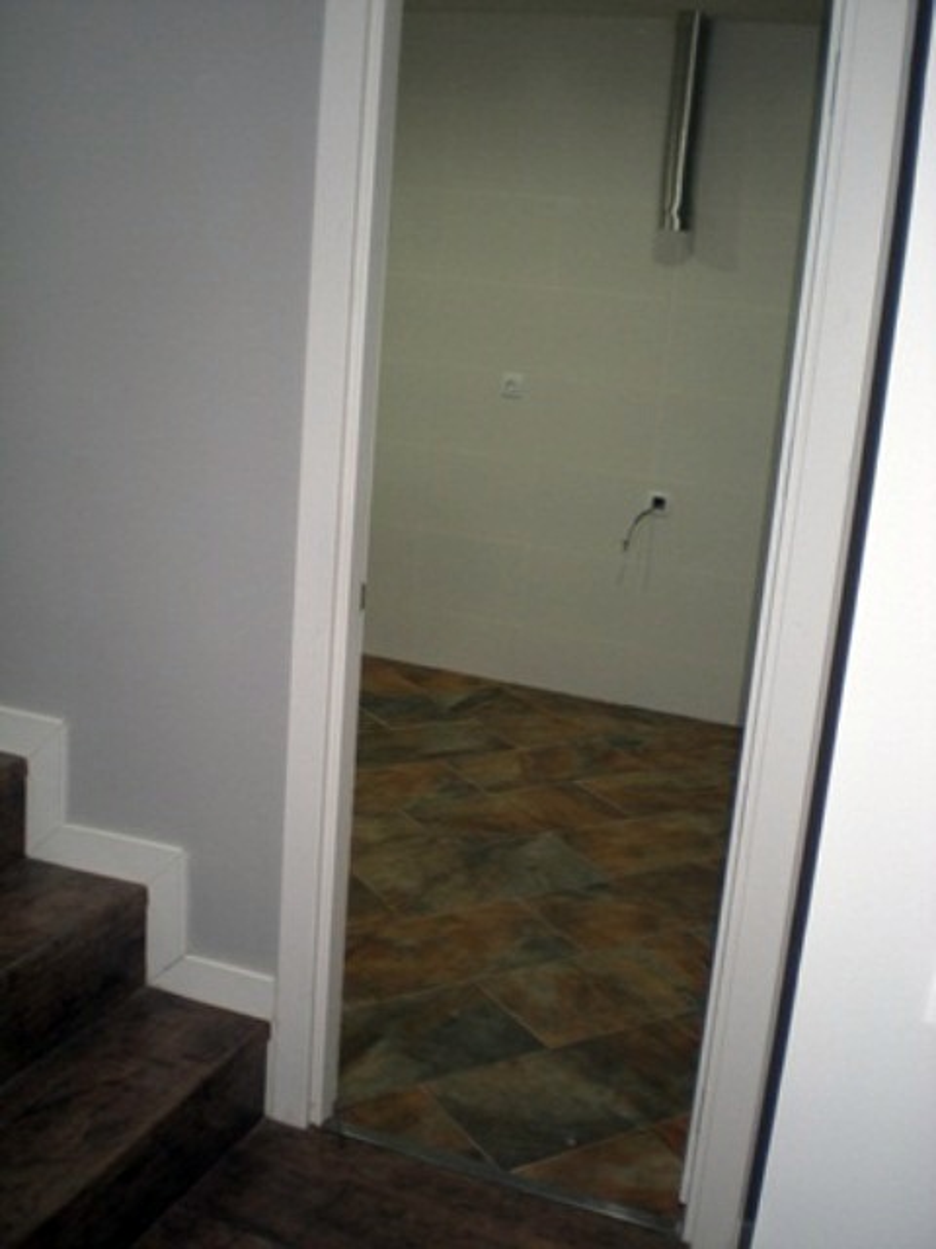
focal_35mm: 38
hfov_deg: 37.7
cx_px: 468
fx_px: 1370
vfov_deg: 49.0
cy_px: 624
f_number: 3.1
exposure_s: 1/30
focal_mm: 6.3
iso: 56
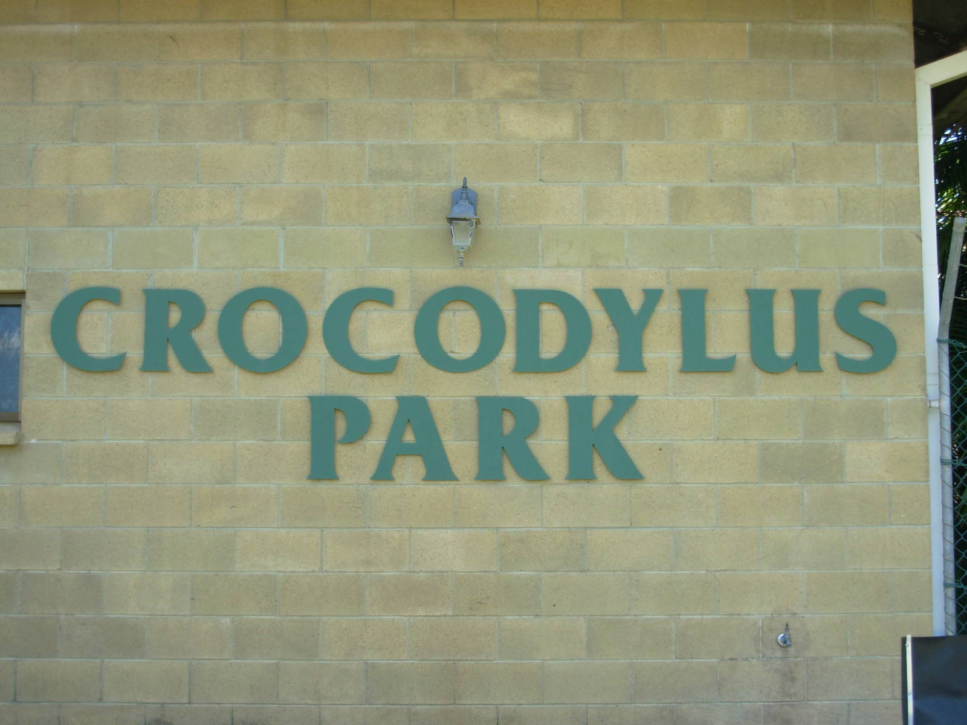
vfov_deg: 28.0
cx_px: 484
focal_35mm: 52
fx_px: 1453
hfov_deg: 36.8
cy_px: 362
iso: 50
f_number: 3.2
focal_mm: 8.5
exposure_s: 1/166
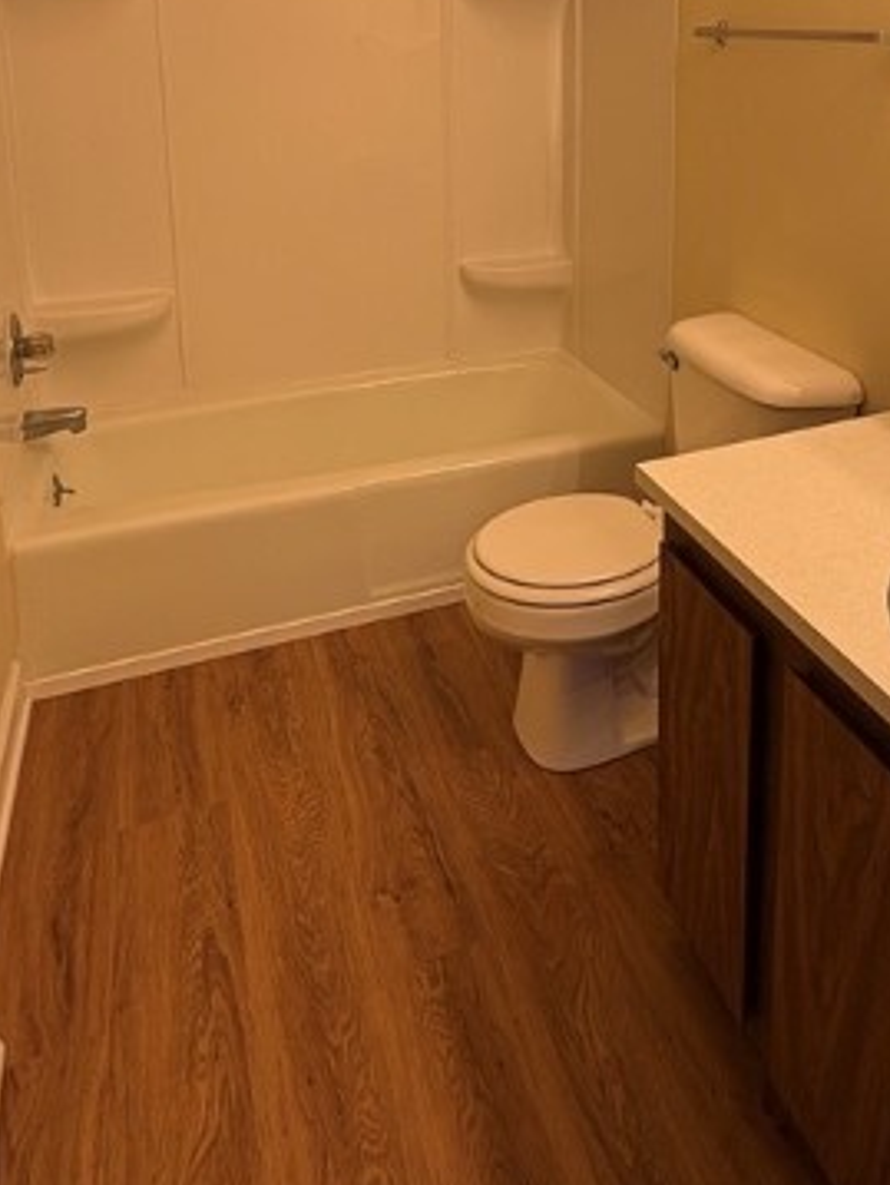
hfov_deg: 46.1
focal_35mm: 30
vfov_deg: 55.2
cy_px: 215
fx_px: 1027
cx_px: 599
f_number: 2.2
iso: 125
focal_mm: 2.22
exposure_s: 1/120
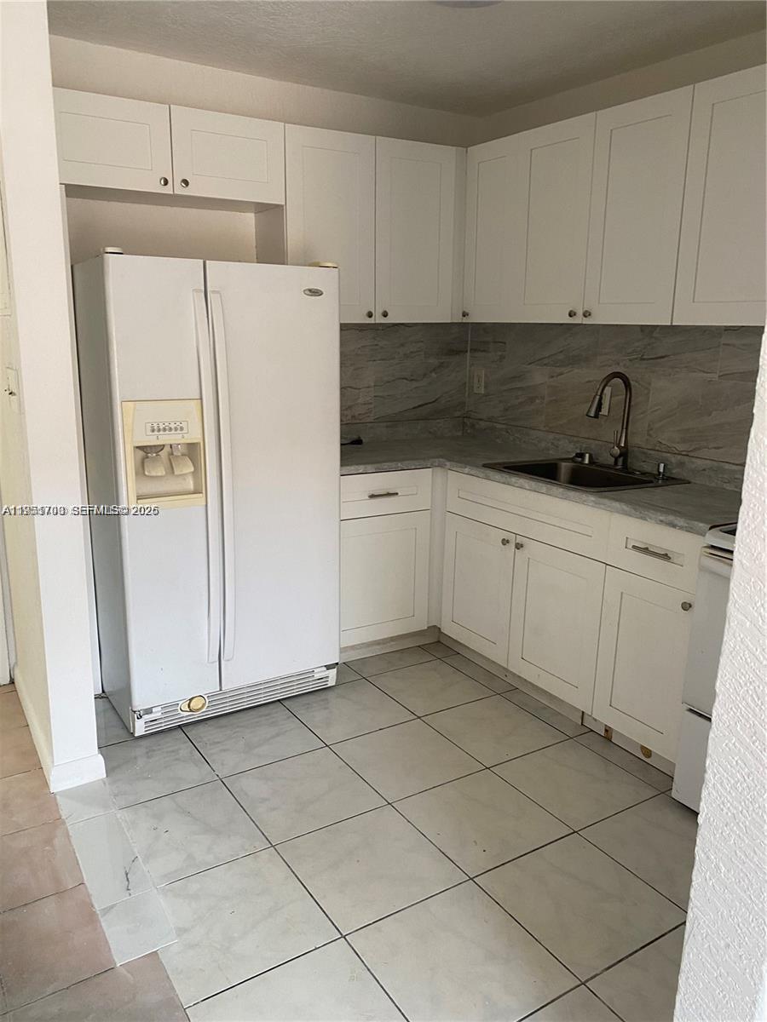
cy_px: 511
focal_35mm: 26
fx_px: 768
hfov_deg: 53.1
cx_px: 384
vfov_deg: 67.3
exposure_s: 1/60
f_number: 1.8
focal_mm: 4.25
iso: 160
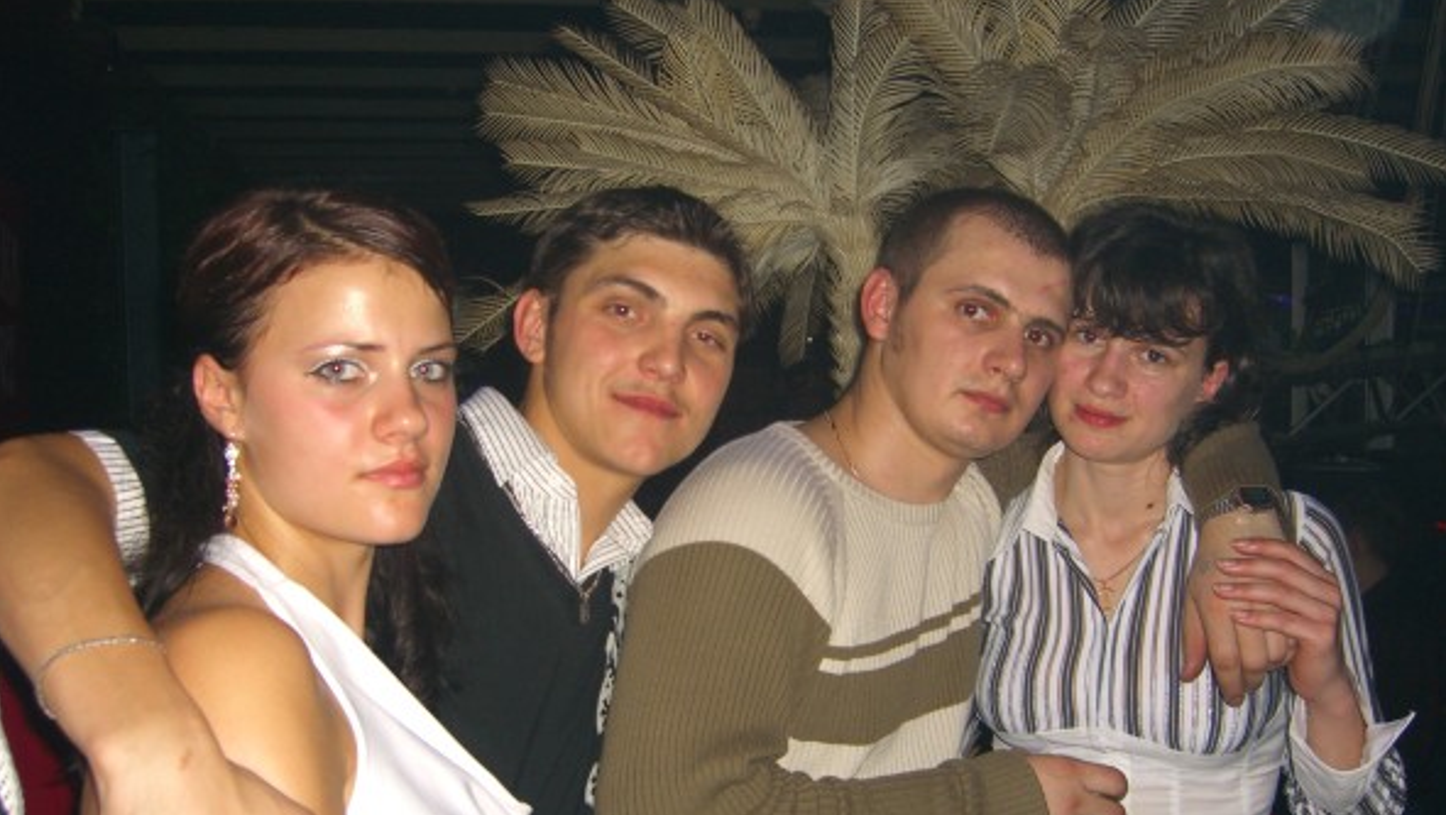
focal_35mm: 42
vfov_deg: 28.3
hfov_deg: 48.3
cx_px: 724
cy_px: 485
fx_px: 1611
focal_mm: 7.9
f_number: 2.8
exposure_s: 1/60
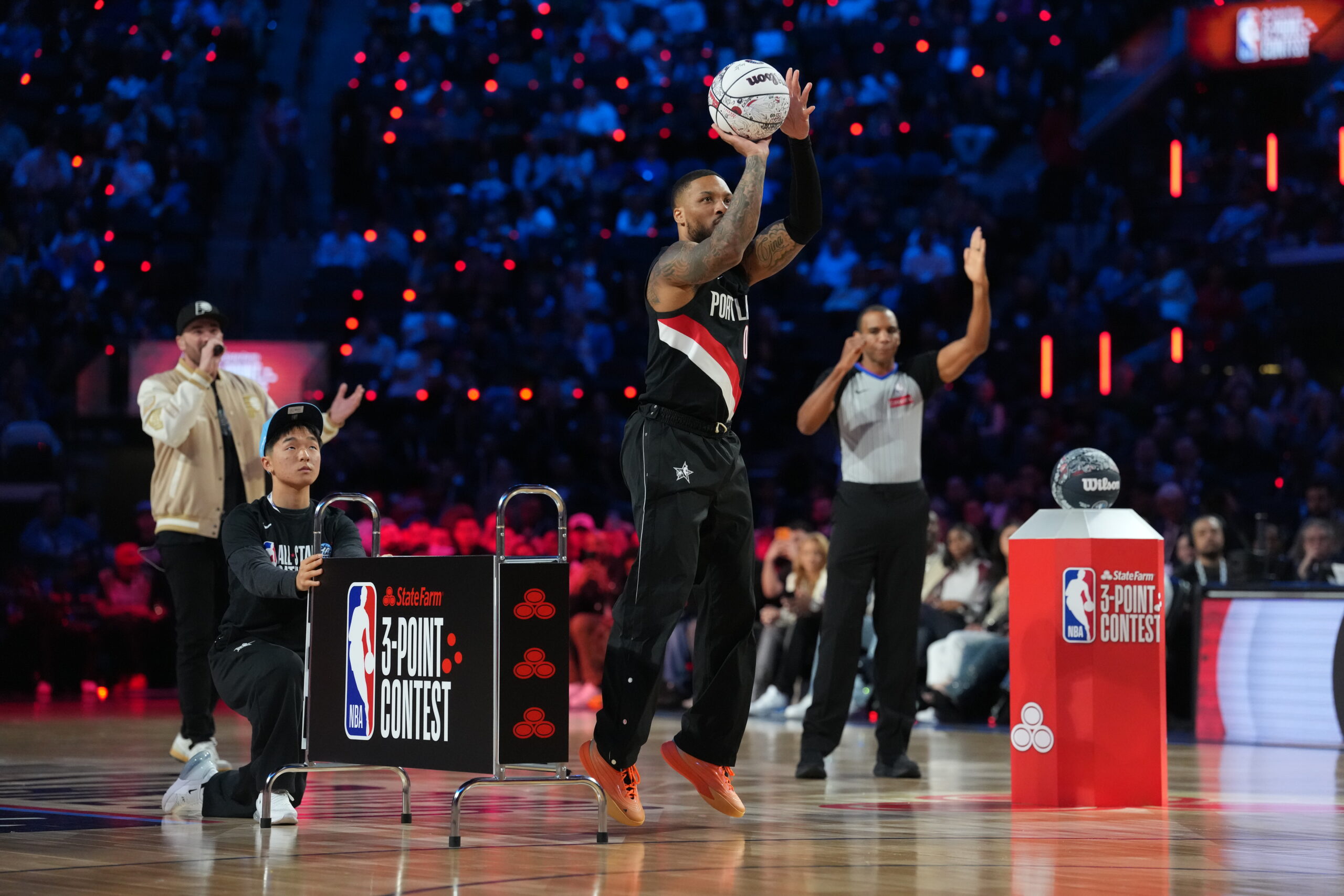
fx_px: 4517
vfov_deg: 11.3
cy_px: 448
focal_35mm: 121
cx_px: 672
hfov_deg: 16.9
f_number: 2.8
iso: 5000
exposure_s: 1/2000
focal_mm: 121
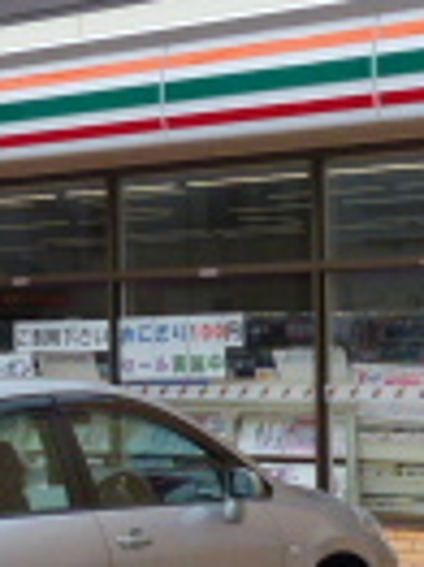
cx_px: -39
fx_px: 1914
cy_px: 312
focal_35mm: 117
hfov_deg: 12.4
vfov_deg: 16.8
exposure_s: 1/1300
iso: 100
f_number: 2.8
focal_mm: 4.3
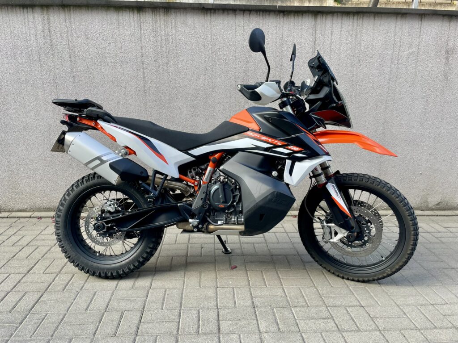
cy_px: 172
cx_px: 229
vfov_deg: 53.1
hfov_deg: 67.3
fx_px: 344
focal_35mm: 26
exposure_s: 1/200
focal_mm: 4.2
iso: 32
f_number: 1.6
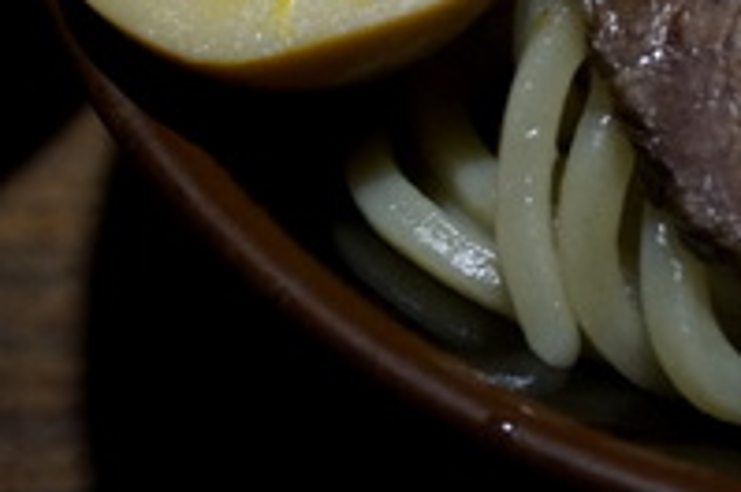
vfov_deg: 10.9
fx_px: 2478
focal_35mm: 121
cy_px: -248
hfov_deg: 15.9
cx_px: 1043
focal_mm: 25
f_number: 4.5
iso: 1250
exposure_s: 1/60
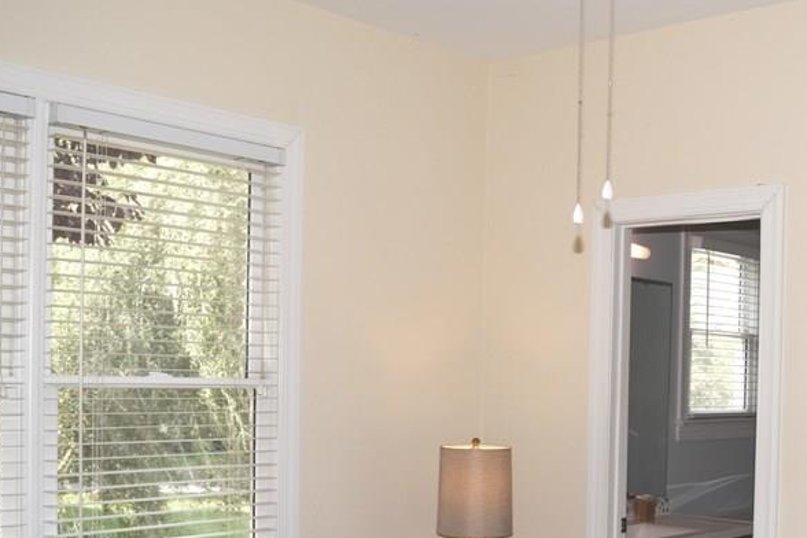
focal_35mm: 47
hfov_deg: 40.8
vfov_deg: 28.1
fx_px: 1054
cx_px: 596
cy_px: 423
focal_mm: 18
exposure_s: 1/60
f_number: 5.6
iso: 100
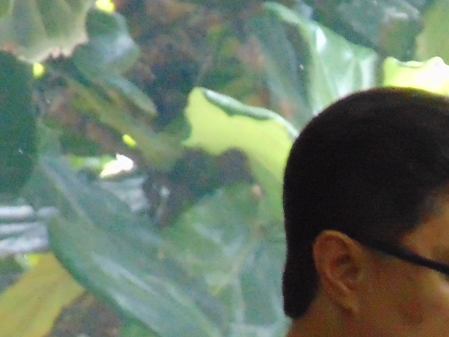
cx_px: 443
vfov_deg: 1.0
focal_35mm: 1441
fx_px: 18692
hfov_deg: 1.4
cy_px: 356
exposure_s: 1/25
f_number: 4.4
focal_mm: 84
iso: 800
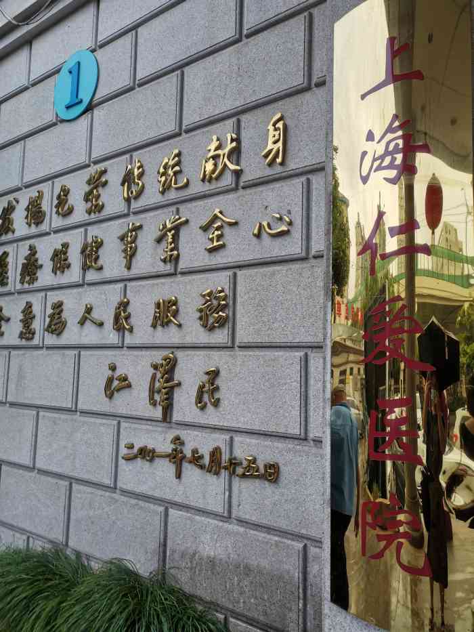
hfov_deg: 53.1
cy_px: 316
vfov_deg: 67.3
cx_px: 237
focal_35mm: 26
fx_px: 475
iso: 50
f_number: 1.8
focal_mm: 4.75
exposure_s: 1/278
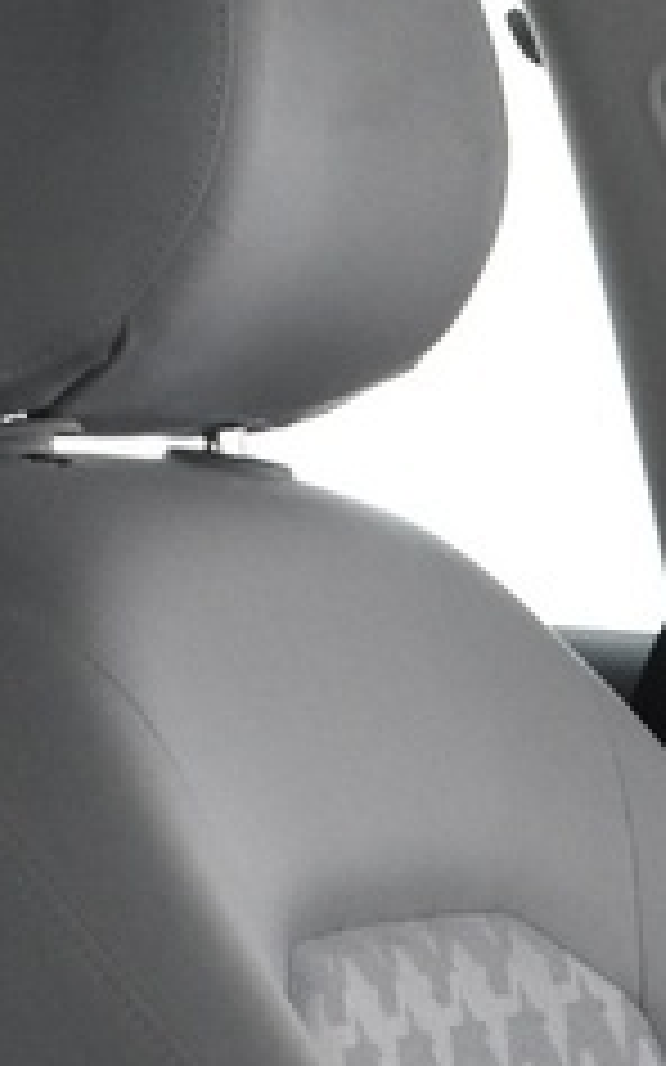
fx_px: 5463
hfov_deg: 6.7
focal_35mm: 188
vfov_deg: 10.6
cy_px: 1813
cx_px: 1395
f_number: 3.5
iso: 1800
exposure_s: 1/30
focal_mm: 18
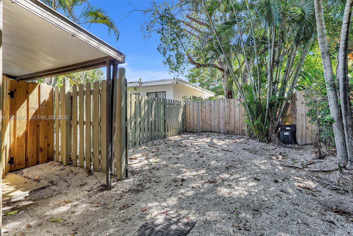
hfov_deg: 95.0
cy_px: 118
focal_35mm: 16
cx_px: 176
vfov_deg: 72.1
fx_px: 162
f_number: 13
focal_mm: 16.5
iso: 640
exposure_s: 1/100
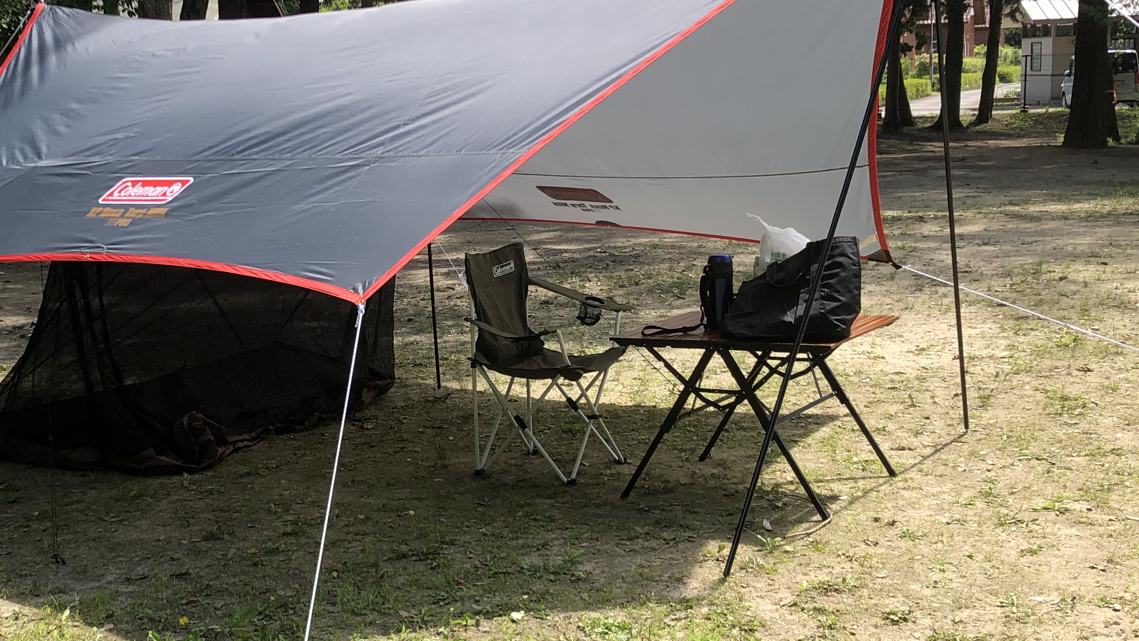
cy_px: 366
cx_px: 408
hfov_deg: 38.2
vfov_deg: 22.2
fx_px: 1631
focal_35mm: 54
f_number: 1.8
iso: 20
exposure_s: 1/448
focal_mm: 3.99
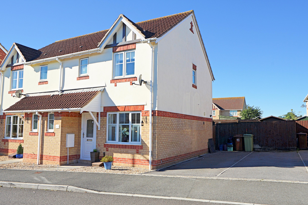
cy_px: 102
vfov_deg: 47.9
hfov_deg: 67.4
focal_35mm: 27
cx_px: 154
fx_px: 231
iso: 100
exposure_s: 1/125
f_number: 11
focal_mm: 18
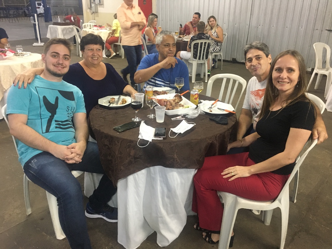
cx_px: 166
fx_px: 278
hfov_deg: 61.7
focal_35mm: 29
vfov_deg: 48.2
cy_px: 124
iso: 200
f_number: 2.2
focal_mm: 4.15
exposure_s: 1/15
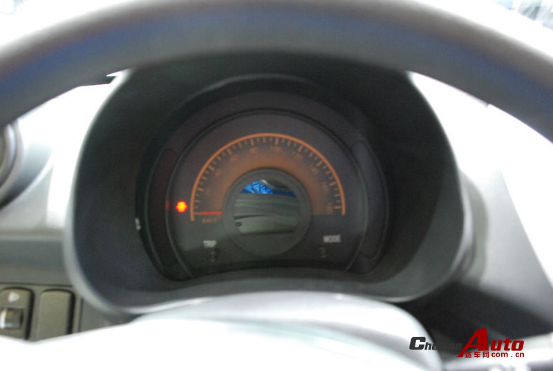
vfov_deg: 40.1
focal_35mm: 33
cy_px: 186
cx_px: 276
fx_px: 508
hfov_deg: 57.1
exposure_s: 1/6
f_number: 3.8
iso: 1600
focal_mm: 22
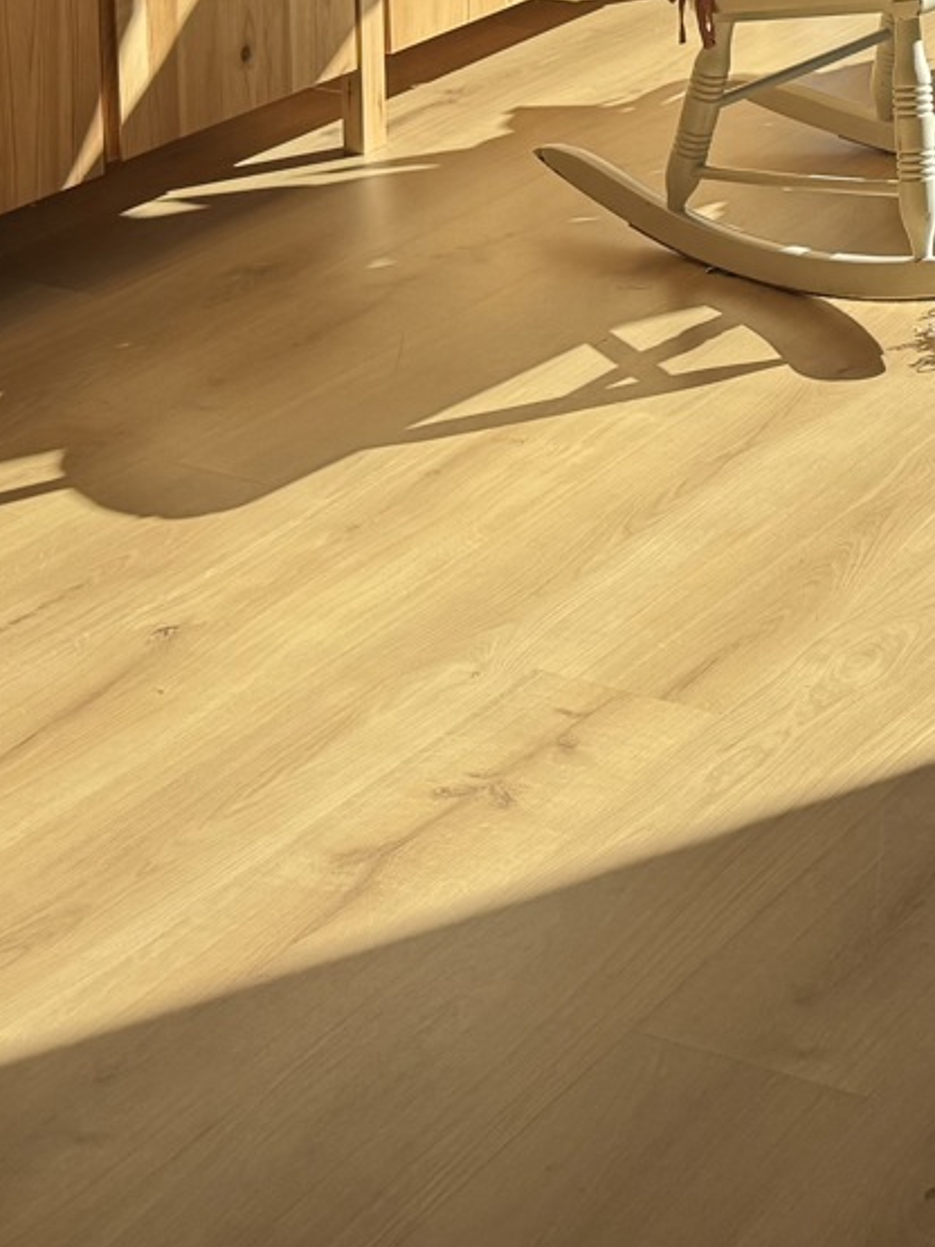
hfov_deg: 16.2
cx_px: 1423
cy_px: -333
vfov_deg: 21.5
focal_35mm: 83
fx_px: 2990
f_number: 1.78
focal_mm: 6.76
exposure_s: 1/1076
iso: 80
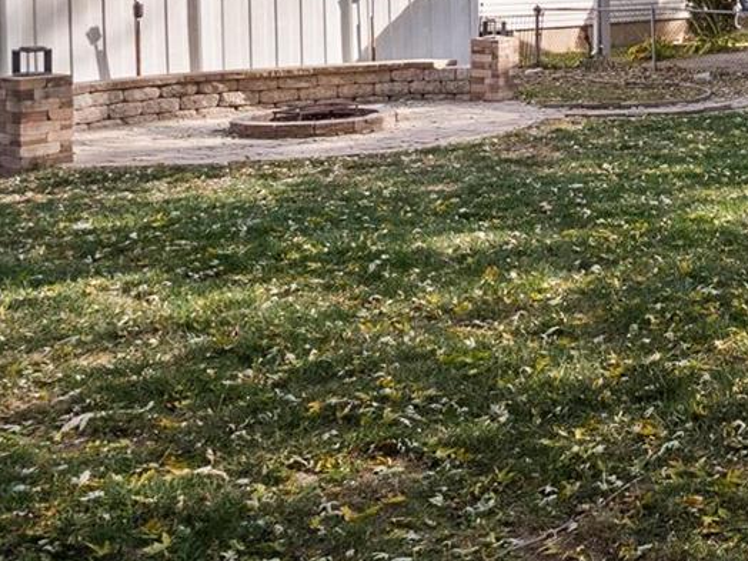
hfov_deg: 28.5
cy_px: -3
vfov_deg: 28.9
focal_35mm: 47
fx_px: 1016
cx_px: 1085
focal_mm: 8
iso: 400
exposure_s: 1/1000
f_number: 6.3
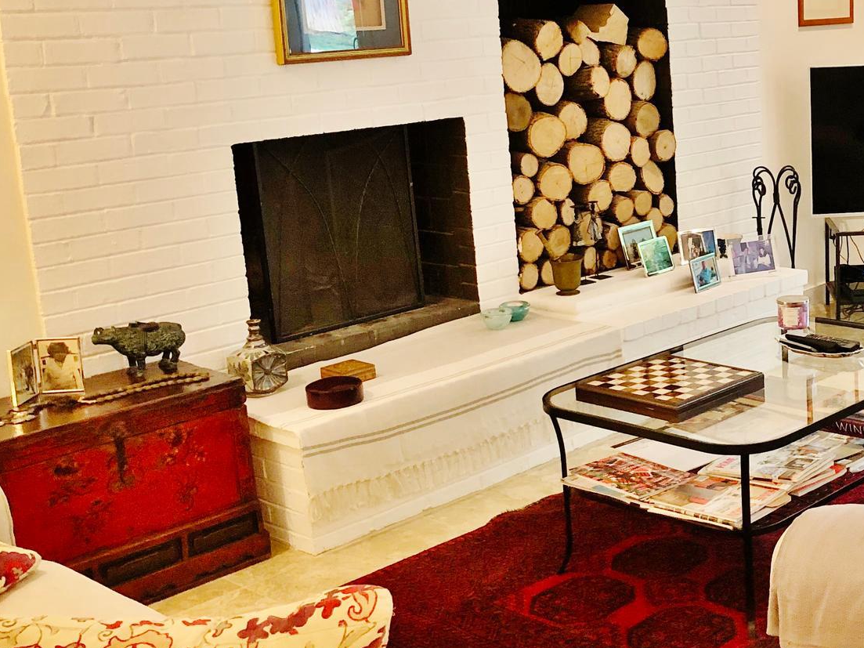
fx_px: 1298
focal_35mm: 52
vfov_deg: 28.0
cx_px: 762
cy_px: 295
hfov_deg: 34.9
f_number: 1.8
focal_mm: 4
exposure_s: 1/15
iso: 50
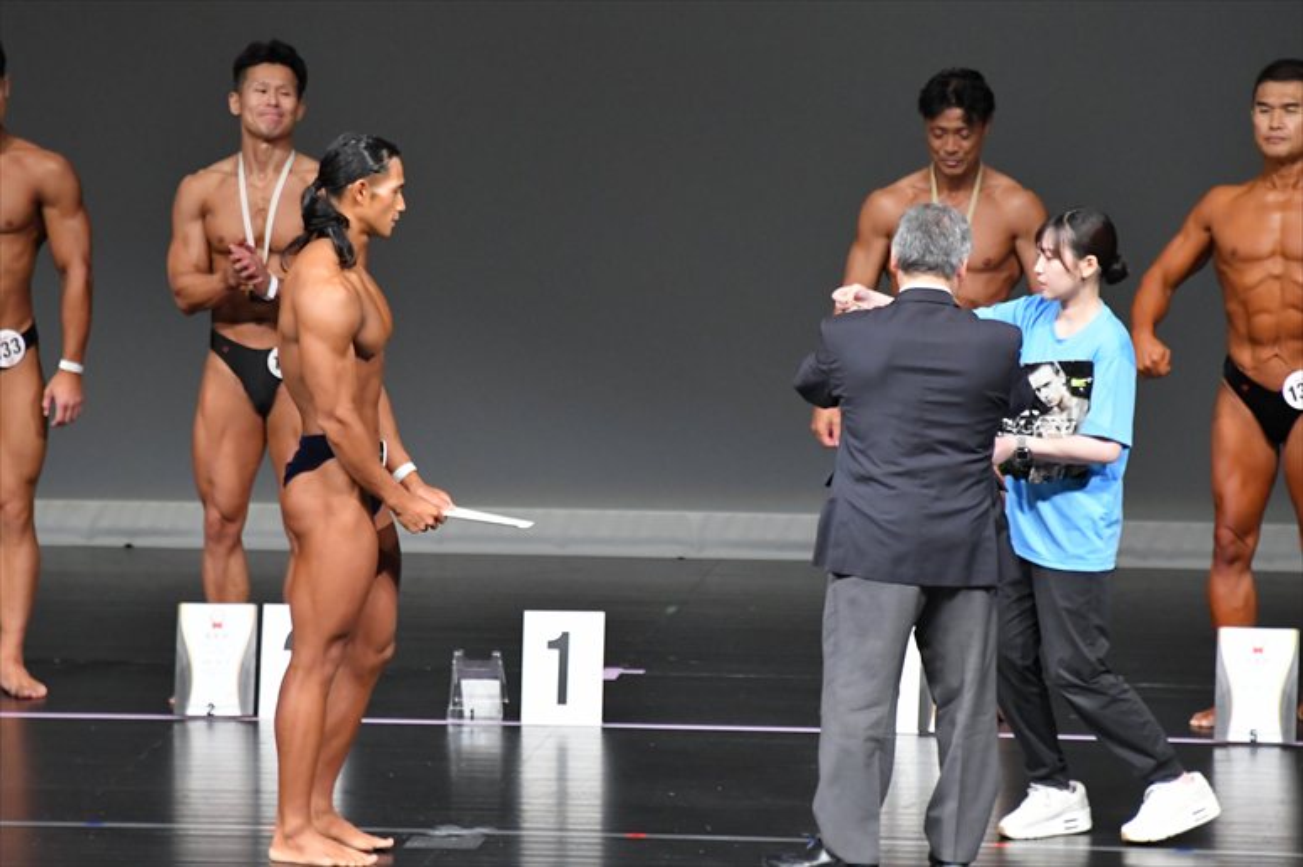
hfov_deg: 6.0
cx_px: 652
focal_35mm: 345
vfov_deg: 4.0
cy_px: 434
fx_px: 12481
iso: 5000
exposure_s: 1/400
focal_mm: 230
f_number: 5.6
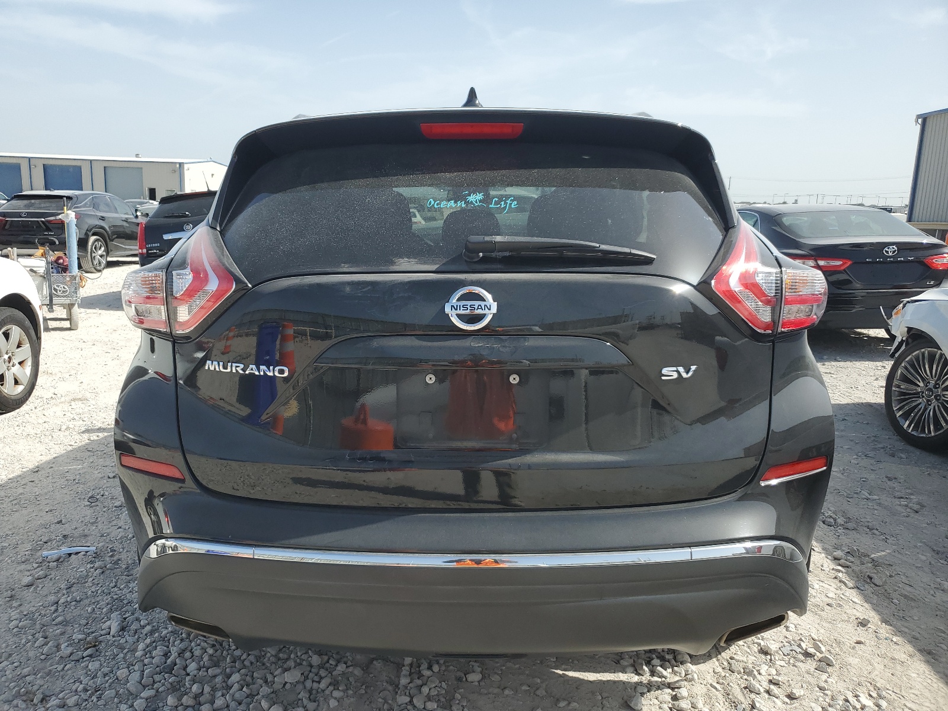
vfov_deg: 53.1
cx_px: 474
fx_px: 712
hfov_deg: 67.3
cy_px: 356
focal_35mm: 26
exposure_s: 1/2500
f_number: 1.5
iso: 50
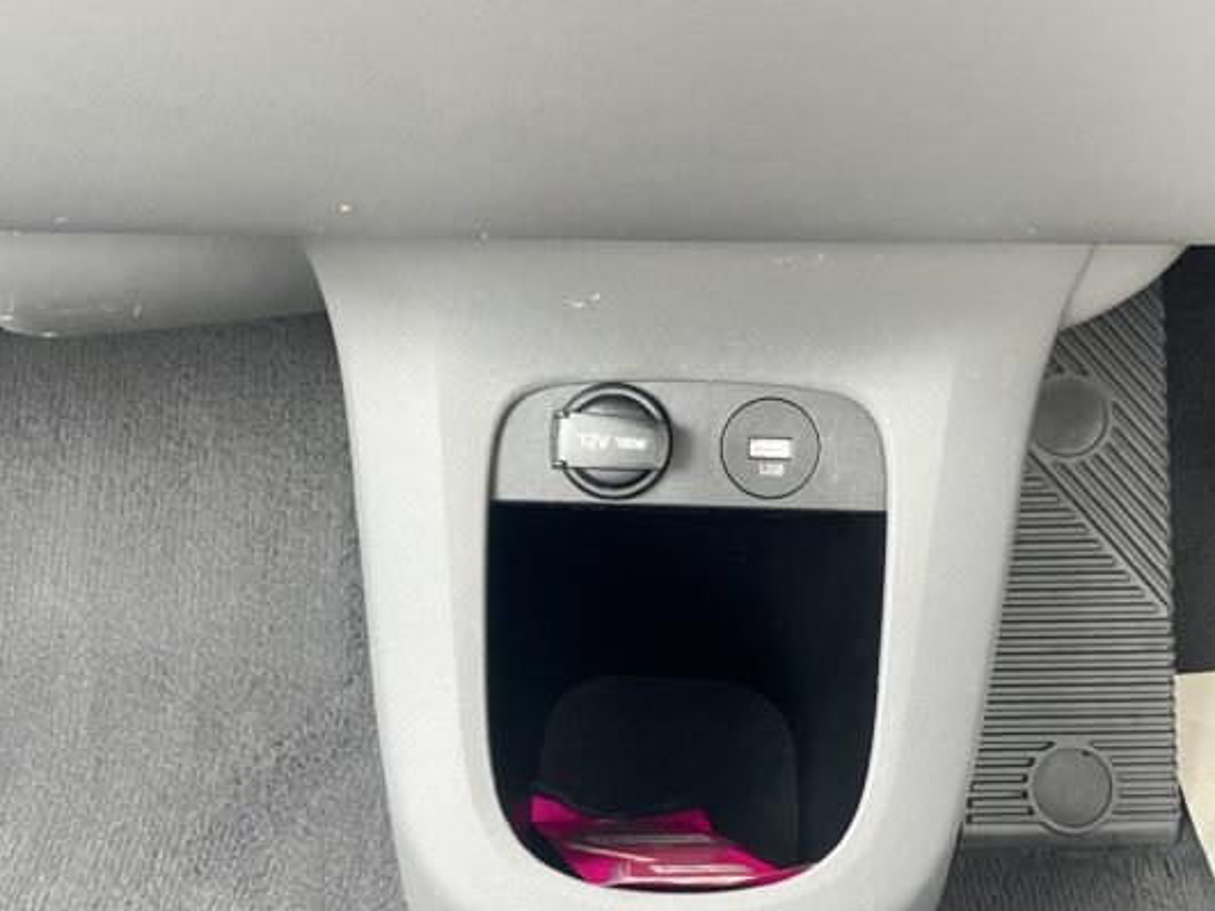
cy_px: 534
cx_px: 686
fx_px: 1369
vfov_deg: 36.7
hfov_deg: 47.8
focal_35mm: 39
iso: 500
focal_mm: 5.7
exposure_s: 1/60
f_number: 1.5
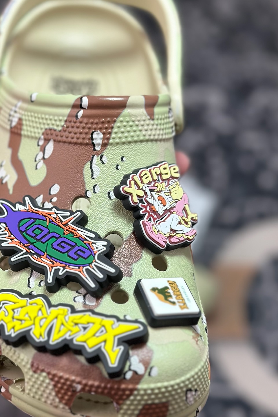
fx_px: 822
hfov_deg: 19.1
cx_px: 83
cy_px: 208
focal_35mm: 71
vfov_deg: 28.5
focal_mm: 6.86
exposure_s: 1/1019
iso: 80
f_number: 1.78
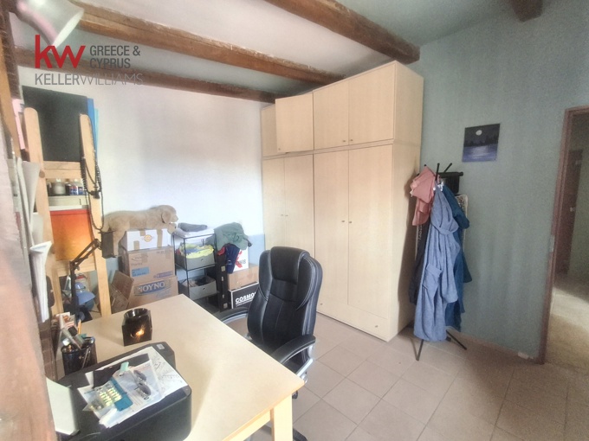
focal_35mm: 16
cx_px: 294
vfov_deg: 78.1
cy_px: 220
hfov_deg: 94.5
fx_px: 272
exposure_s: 1/25
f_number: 2.2
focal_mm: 1.64
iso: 250
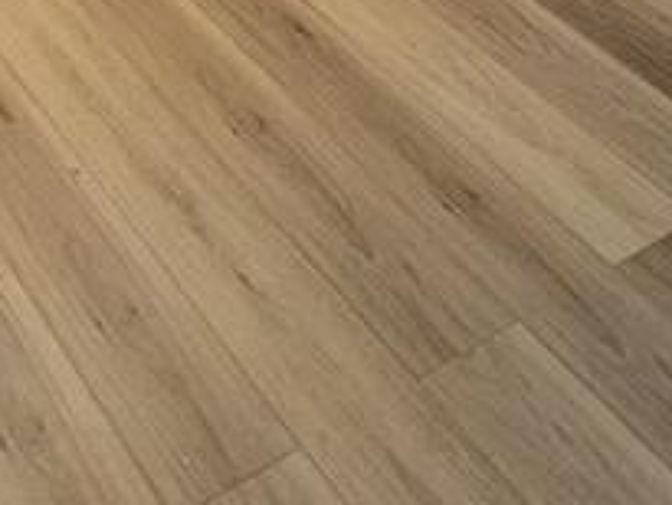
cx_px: 102
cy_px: -544
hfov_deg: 28.9
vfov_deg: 16.4
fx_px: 1263
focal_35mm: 65
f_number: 2.2
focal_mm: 2.2
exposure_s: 1/60
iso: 400
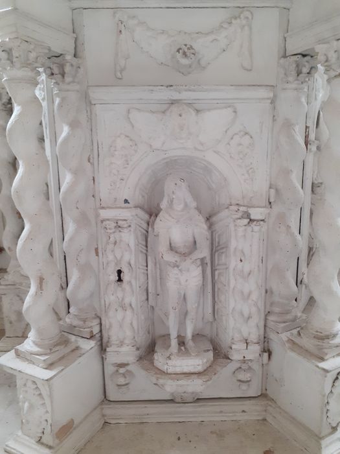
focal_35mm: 27
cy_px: 227
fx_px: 354
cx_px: 170
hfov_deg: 51.4
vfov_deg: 65.3
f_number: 1.9
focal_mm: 3.6
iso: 250
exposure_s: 1/25
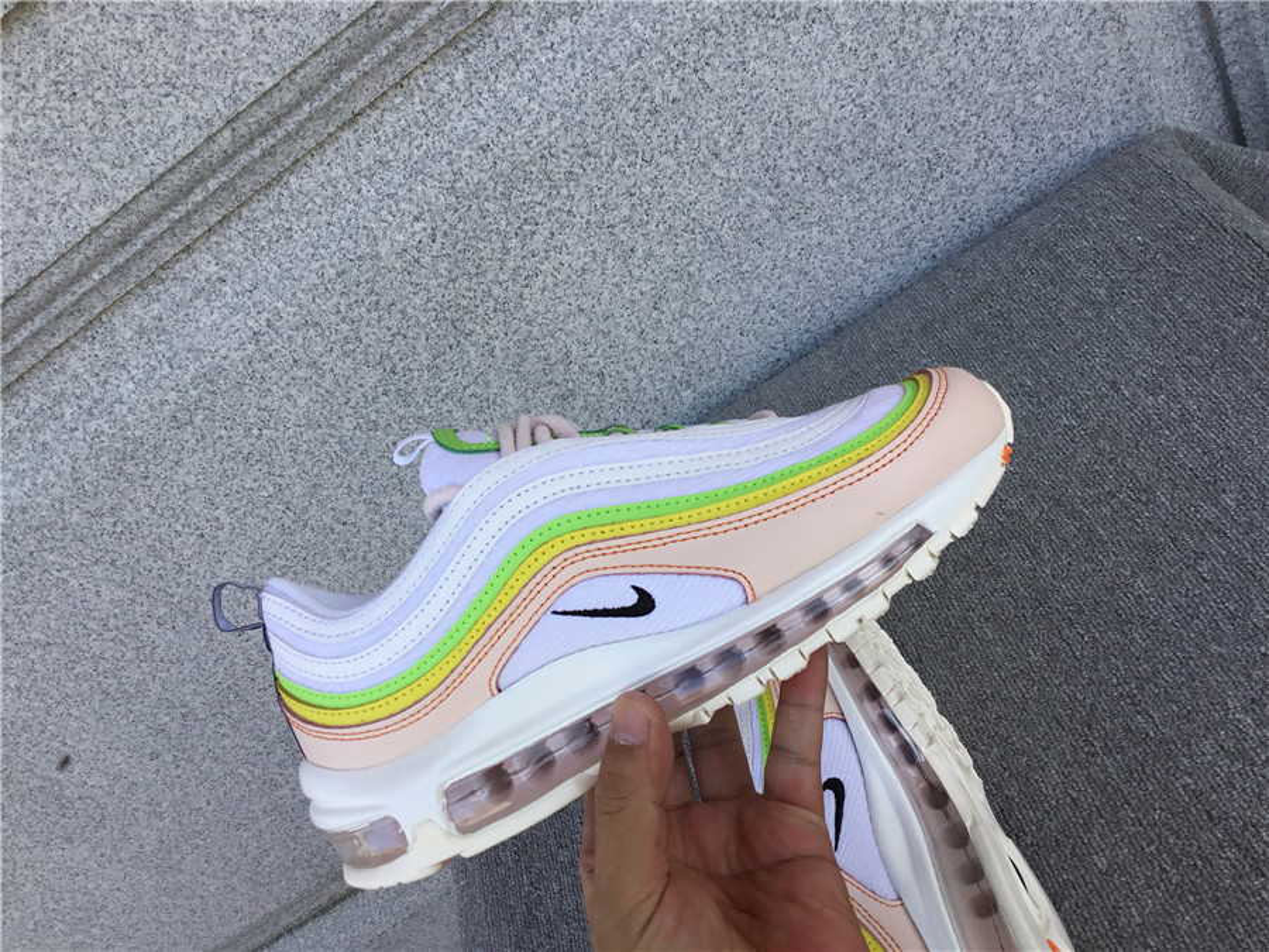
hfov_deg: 58.4
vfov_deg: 45.4
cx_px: 634
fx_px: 1136
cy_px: 476
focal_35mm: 31
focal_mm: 3.3
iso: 25
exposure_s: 1/341
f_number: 2.4
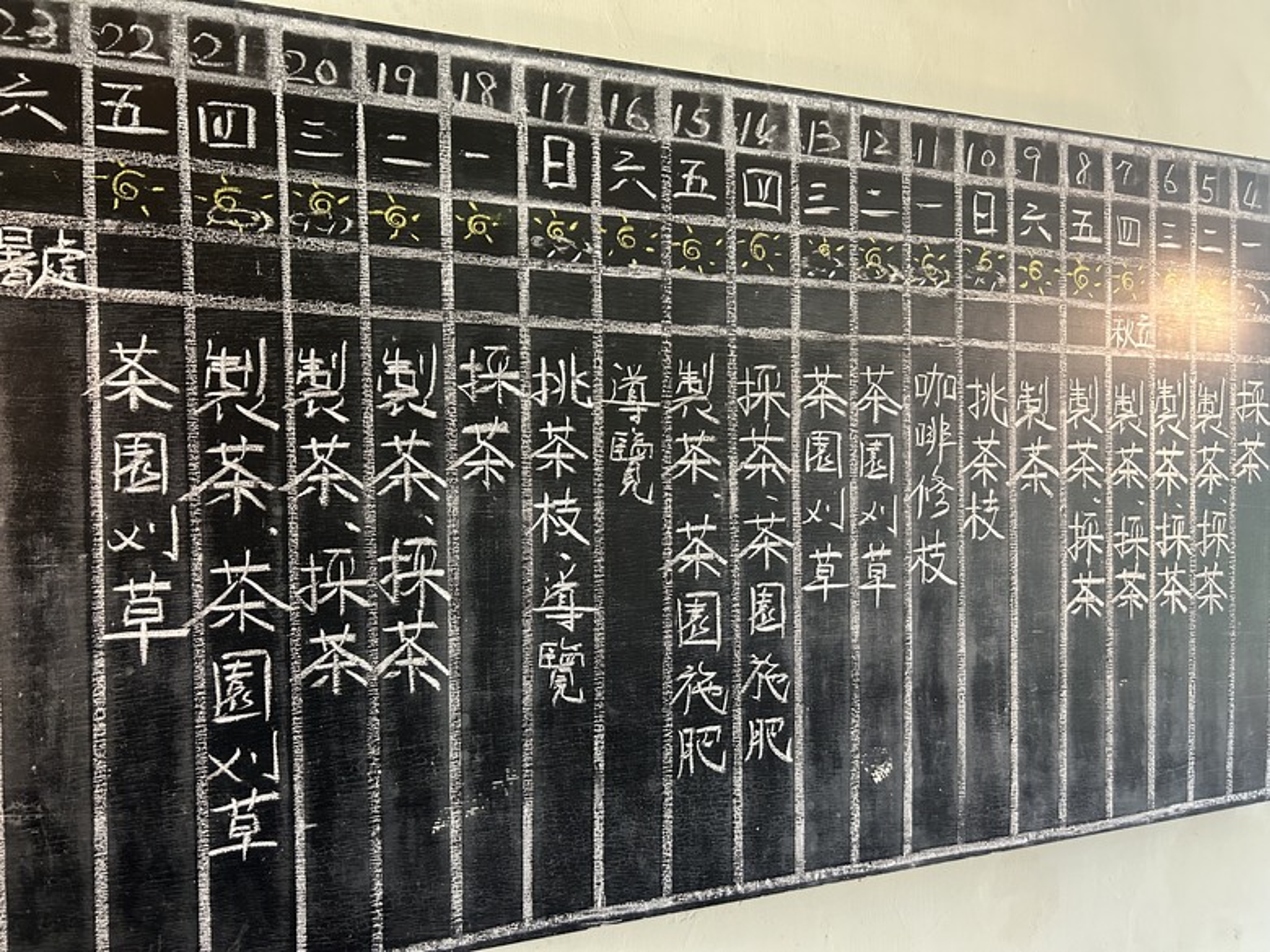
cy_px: 476
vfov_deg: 53.1
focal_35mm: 26
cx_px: 635
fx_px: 954
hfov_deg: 67.3
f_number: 1.5
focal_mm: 5.7
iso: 400
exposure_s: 1/60
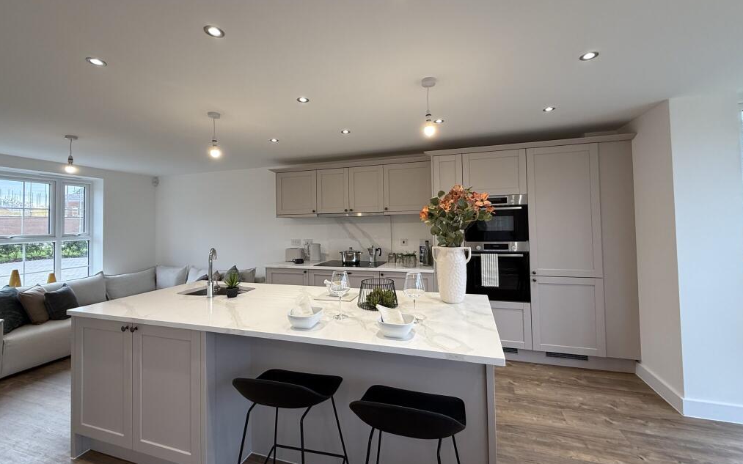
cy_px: 215
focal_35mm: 15
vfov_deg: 74.7
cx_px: 373
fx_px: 304
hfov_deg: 101.5
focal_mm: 2.22
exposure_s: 1/99
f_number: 2.2
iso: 100
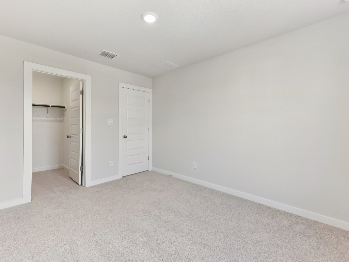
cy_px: 126
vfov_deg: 78.1
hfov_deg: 94.4
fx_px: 161
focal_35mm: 16
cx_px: 165
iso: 400
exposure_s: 1/40
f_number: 8
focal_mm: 14
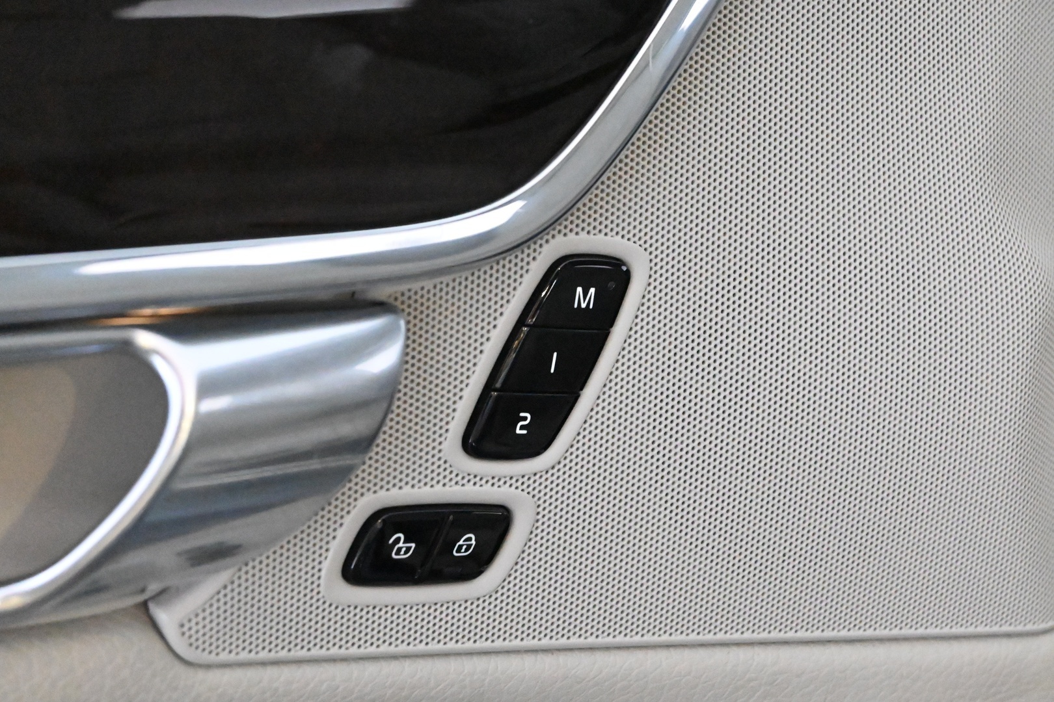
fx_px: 2020
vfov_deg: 19.7
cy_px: 351
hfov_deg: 29.2
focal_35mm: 69
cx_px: 527
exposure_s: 1/80
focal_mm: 46
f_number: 6
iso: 20000
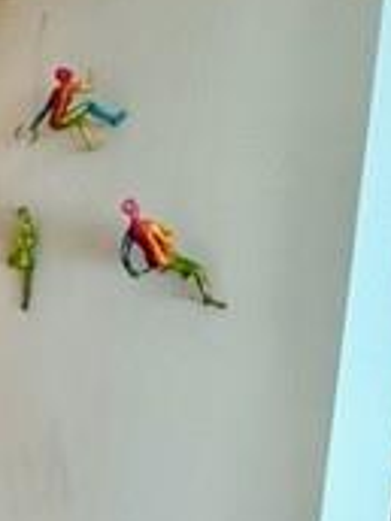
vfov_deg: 36.5
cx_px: -297
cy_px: 345
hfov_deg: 20.5
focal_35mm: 52
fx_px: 783
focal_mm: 2.22
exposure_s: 1/60
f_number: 2.2
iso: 320
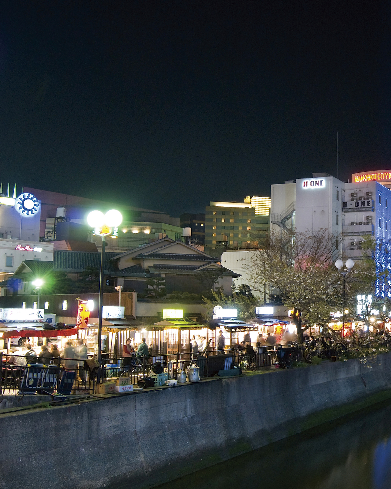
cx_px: 369
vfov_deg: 42.9
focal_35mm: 43
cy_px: 248
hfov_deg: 32.7
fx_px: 622
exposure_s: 1/2.5
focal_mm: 20
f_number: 10
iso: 640
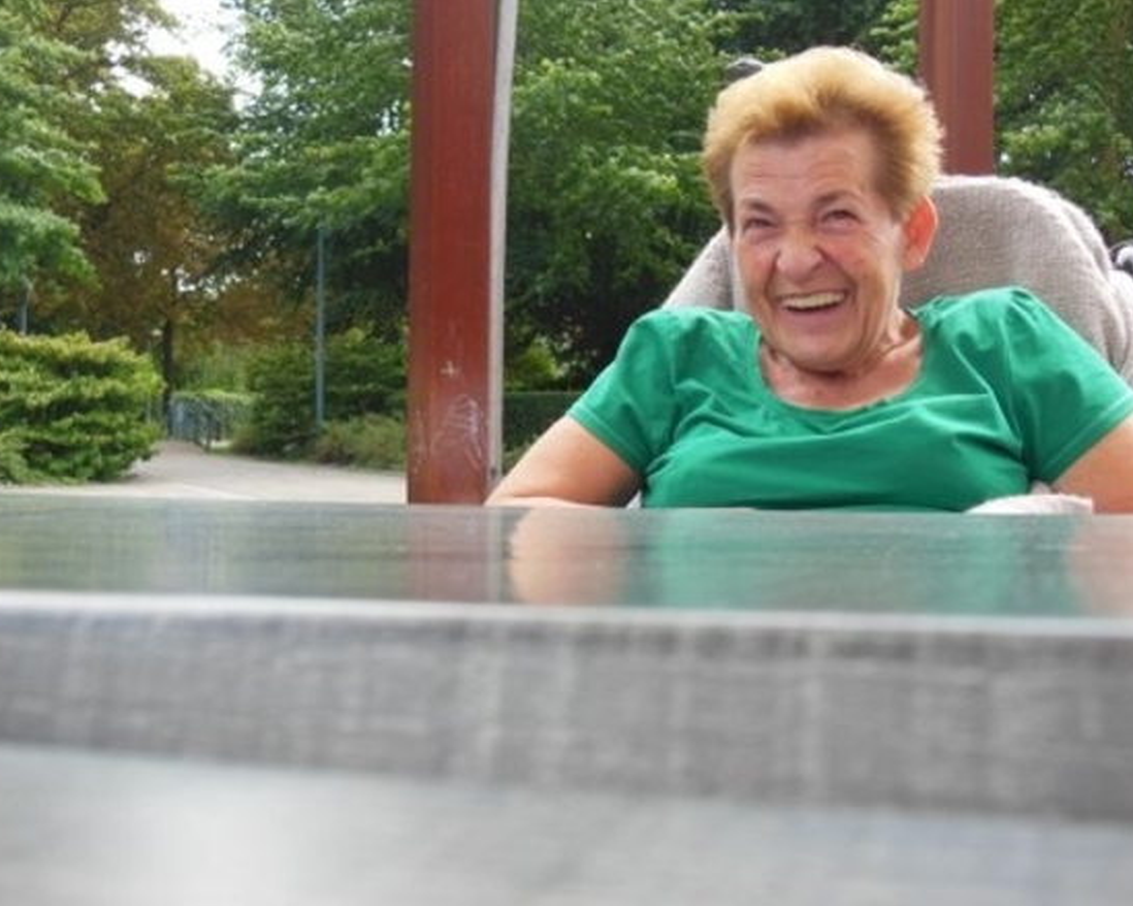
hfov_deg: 38.8
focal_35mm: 48
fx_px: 1609
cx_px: 555
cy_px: 446
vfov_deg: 31.4
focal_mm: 8
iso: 125
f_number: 4.4
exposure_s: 1/125
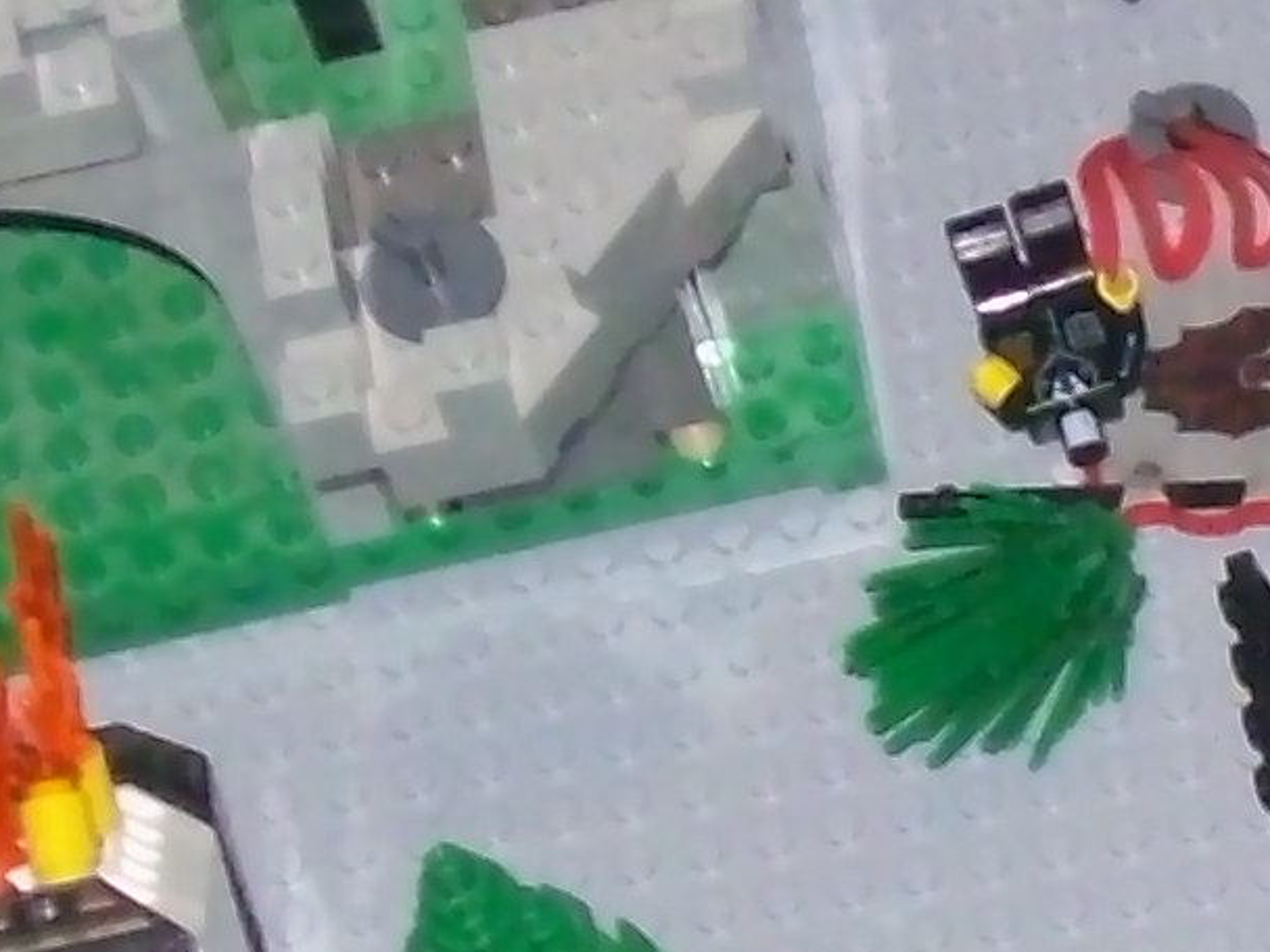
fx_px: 10860
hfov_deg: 6.6
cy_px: 858
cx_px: 1690
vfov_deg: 5.0
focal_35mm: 296
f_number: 3.8
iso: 200
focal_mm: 11.6
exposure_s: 1/194
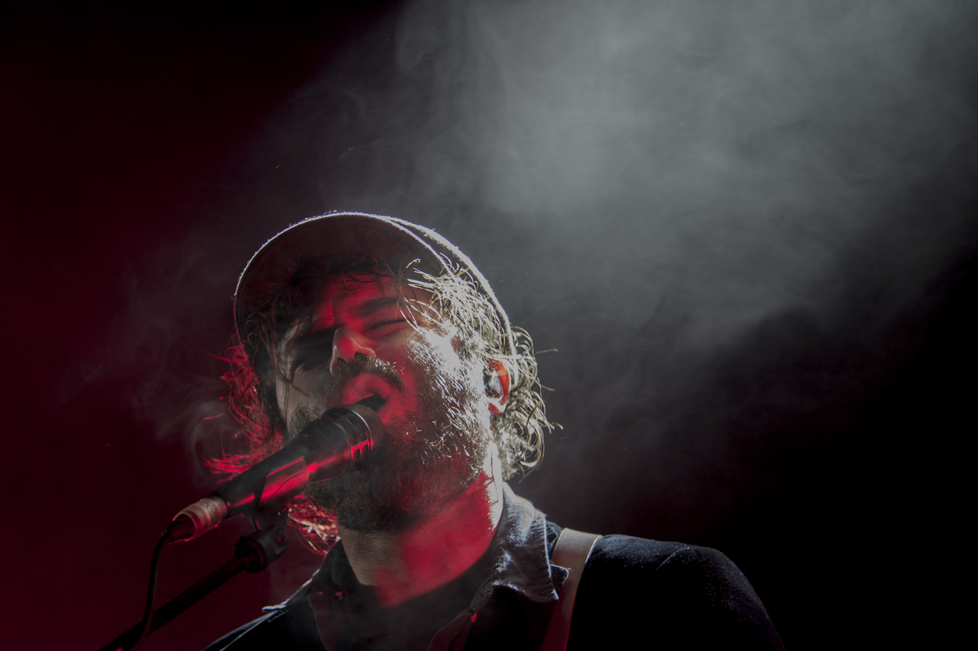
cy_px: 326
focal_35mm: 175
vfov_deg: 7.8
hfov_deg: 11.8
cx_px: 489
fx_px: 4752
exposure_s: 1/125
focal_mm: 175
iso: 2000
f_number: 5
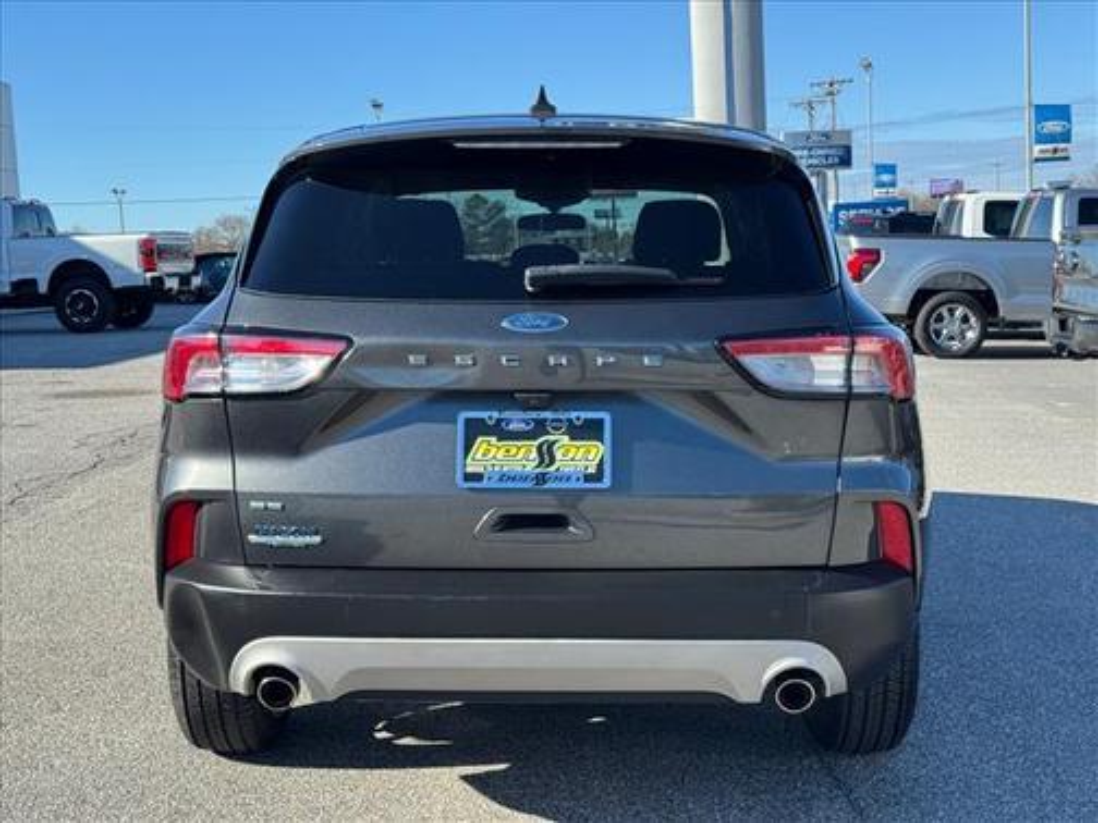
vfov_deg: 30.3
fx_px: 1523
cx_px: 549
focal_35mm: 48
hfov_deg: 39.7
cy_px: 412
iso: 64
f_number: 1.78
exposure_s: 1/1818
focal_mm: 6.76
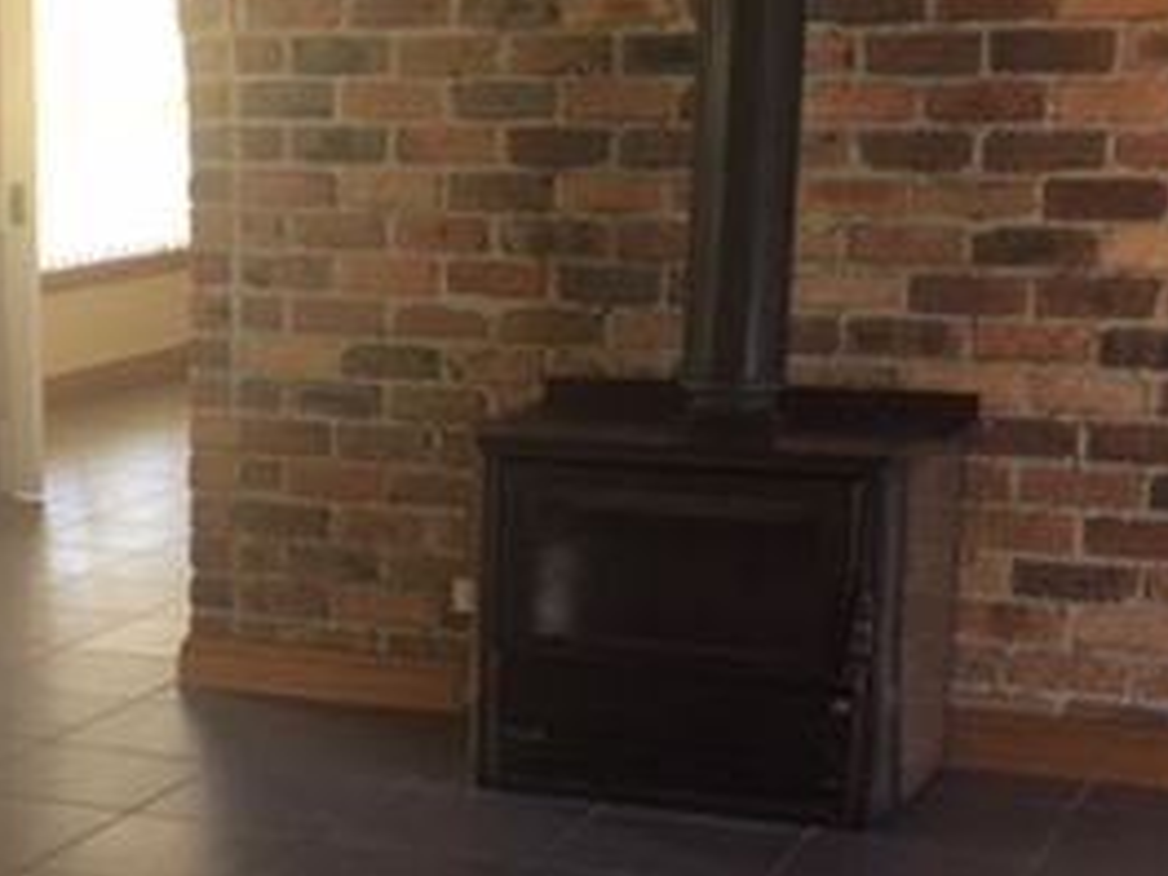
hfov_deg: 23.6
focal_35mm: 81
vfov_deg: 17.9
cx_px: 164
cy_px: 827
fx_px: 2733
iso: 64
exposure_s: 1/17
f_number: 2.2
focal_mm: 4.15
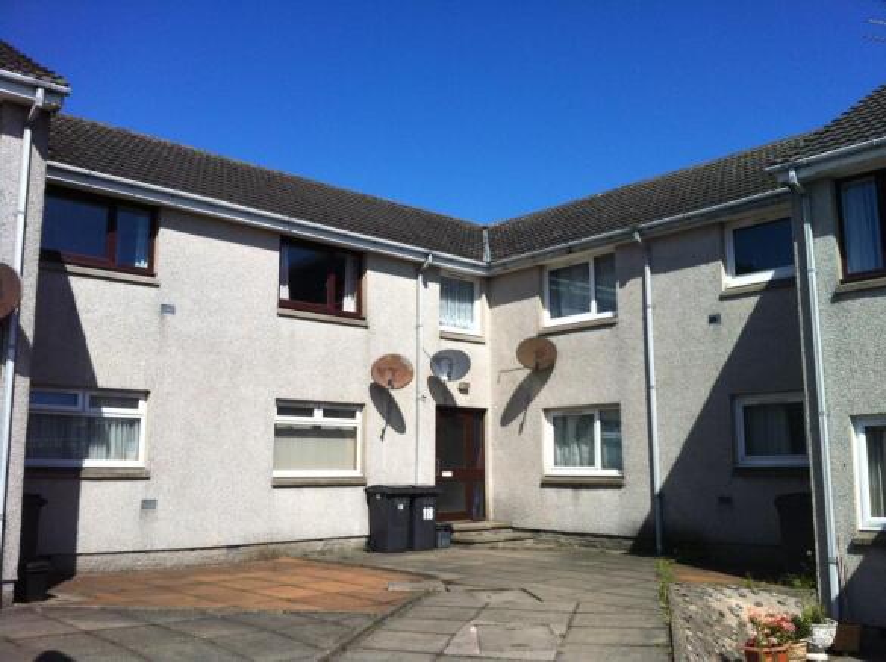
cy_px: 331
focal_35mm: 35
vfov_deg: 40.6
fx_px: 895
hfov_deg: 52.7
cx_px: 443
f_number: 2.8
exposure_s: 1/2011
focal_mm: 3.85
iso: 80
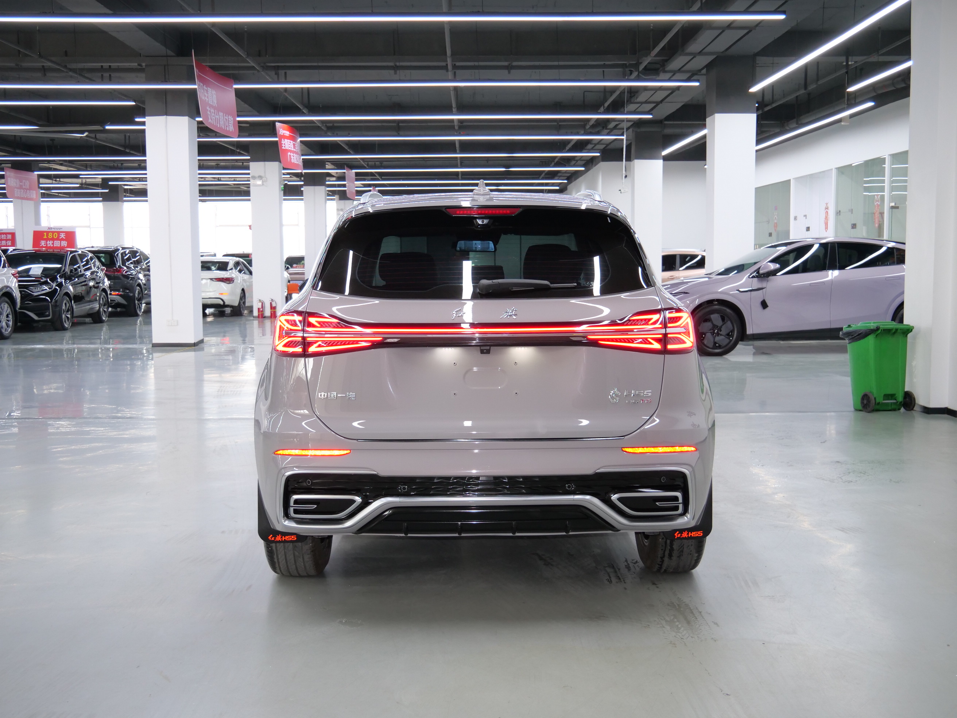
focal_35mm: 40
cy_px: 359
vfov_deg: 36.0
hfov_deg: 46.8
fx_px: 1106
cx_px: 478
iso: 800
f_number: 4.1
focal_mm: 20
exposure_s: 1/30
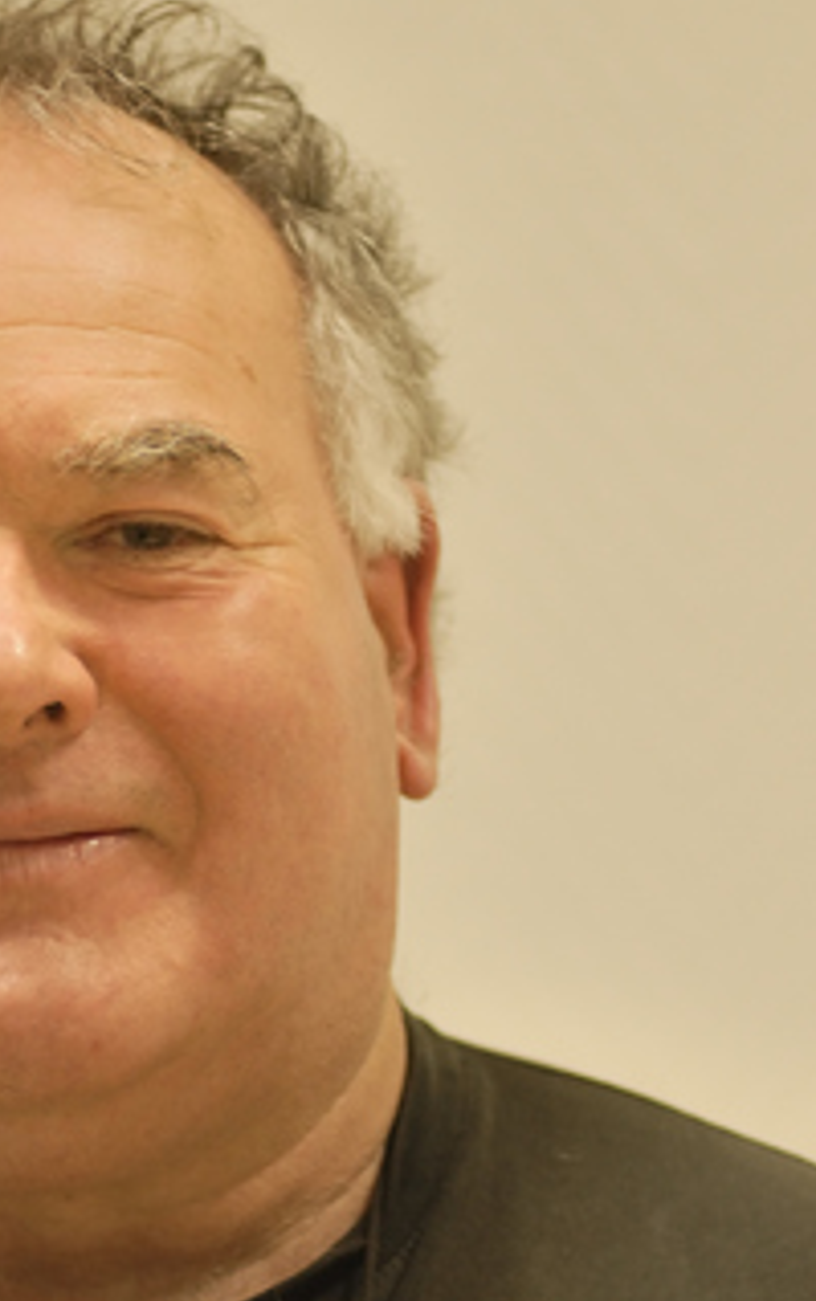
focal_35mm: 518
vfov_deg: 4.1
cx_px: 69
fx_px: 18390
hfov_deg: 2.5
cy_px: 1117
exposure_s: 1/50
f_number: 2.8
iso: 640
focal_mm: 180
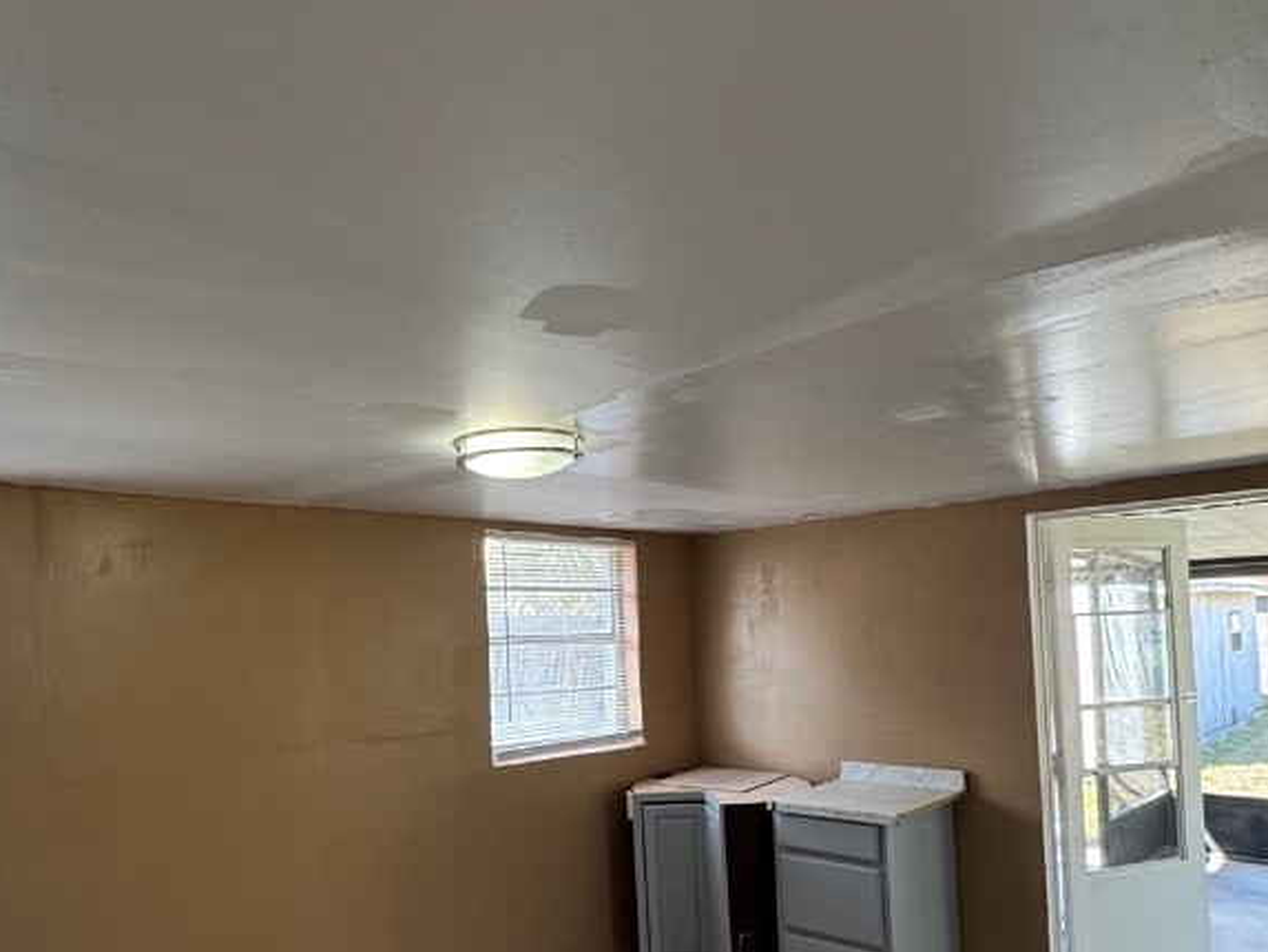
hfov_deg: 68.7
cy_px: 598
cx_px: 507
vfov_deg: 54.3
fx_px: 916
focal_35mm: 25
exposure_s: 1/120
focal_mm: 2.22
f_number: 2.2
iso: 250
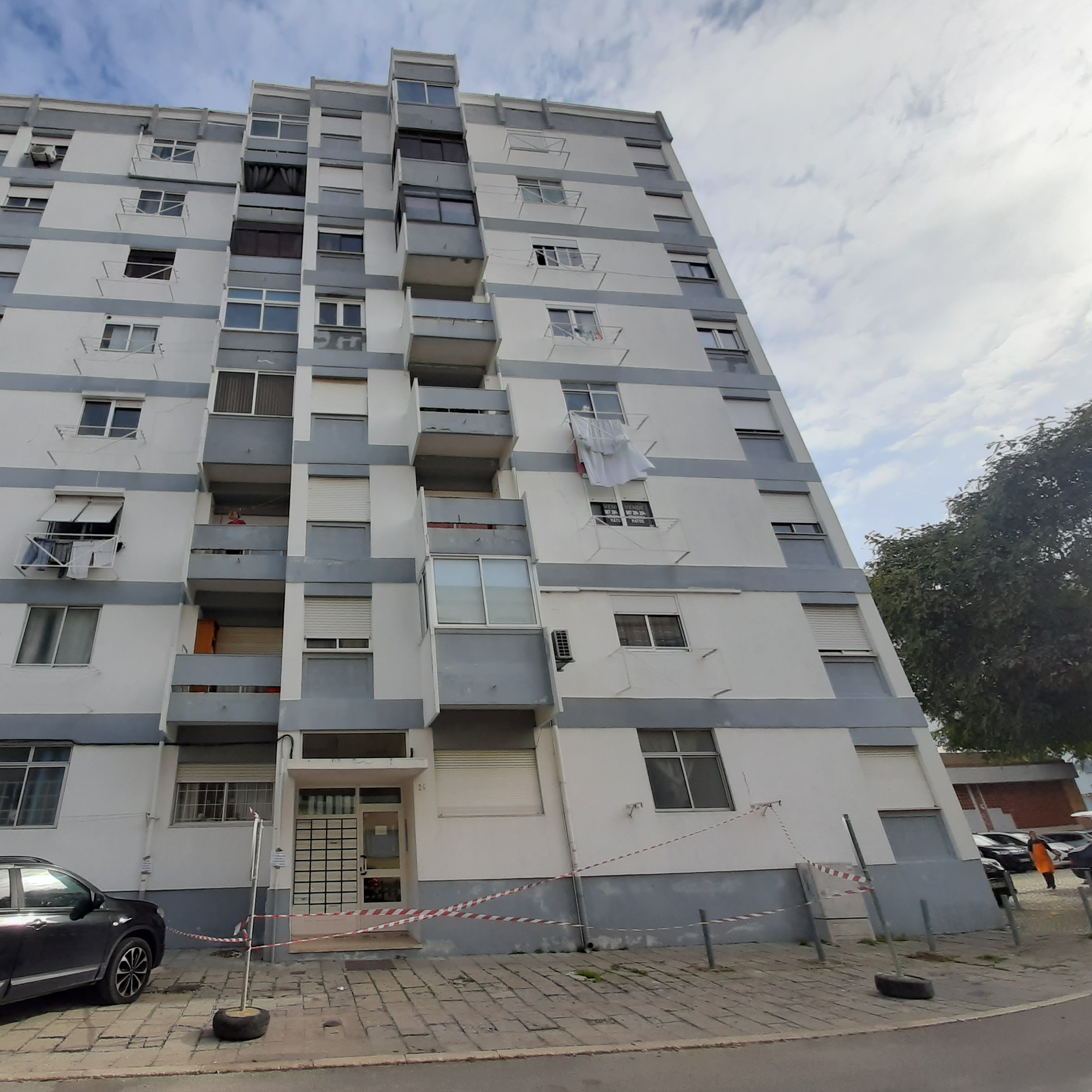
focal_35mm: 16
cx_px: 357
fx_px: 571
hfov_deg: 84.2
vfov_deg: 87.4
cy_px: 565
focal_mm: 1.42
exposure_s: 1/1684
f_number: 2.2
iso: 40
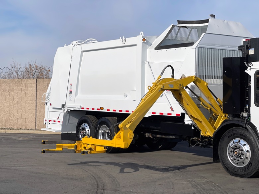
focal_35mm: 64
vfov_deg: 22.9
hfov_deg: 30.3
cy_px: 97
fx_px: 479
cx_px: 130
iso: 32
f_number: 2.2
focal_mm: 7.5
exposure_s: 1/2273
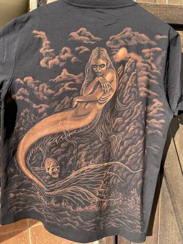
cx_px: 92
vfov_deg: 67.3
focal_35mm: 26
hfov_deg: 53.0
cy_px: 122
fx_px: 183
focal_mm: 4.2
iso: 32
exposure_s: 1/882
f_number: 1.6
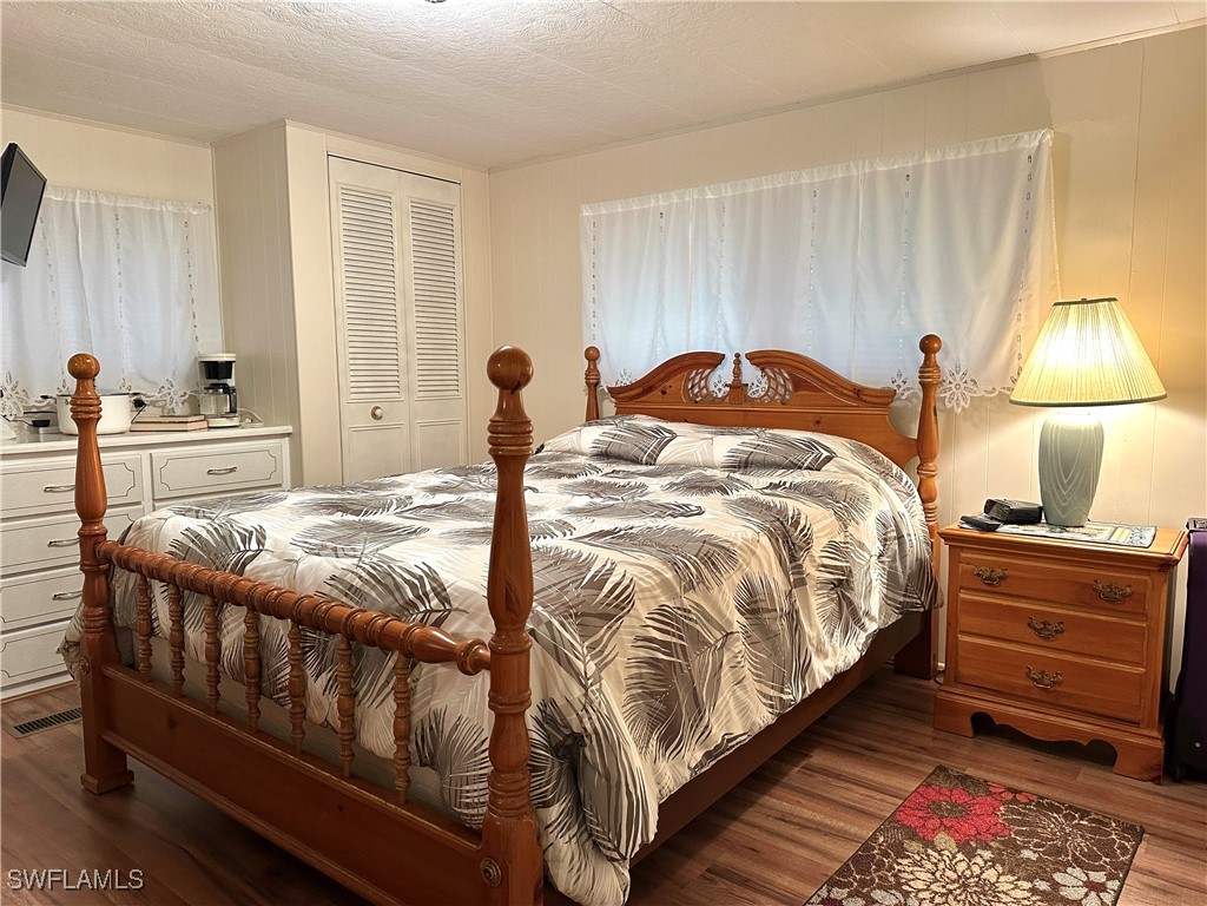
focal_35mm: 24
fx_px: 837
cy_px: 453
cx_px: 604
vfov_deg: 56.8
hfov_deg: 71.6
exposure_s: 1/60
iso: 320
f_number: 1.78
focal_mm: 6.86
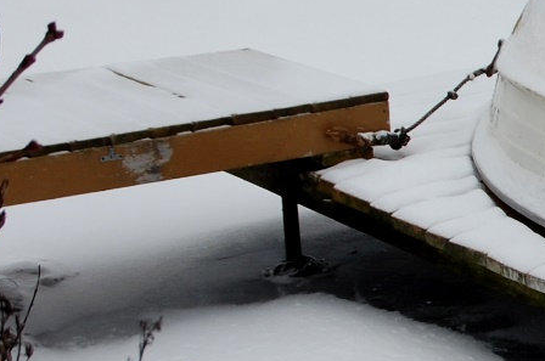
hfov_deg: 6.8
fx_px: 4455
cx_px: 939
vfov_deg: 4.6
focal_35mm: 295
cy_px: 202
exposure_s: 1/400
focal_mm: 55
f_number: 11
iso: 200
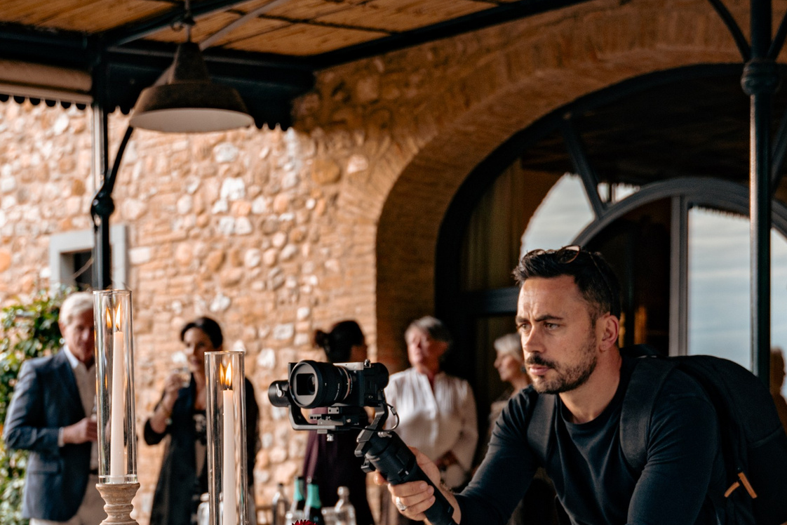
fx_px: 1606
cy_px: 474
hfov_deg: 27.4
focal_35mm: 73
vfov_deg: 18.3
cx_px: 292
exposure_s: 1/100
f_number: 2.8
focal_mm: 32.2
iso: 200
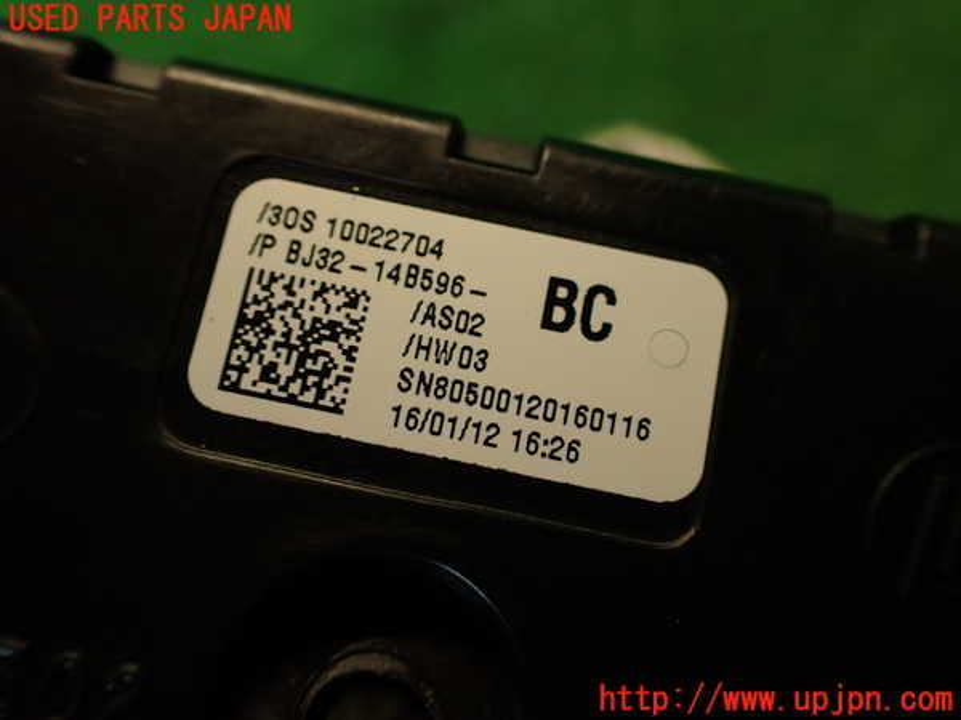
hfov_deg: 60.0
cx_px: 480
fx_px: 833
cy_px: 360
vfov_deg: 46.8
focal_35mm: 30
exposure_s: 1/60
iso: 200
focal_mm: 5.4
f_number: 2.3
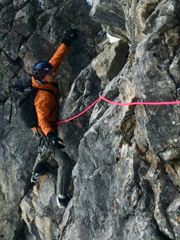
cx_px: 45
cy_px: -8
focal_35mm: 106
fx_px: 734
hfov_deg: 13.9
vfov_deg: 18.0
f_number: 2.2
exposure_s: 1/805
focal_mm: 4.15
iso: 32
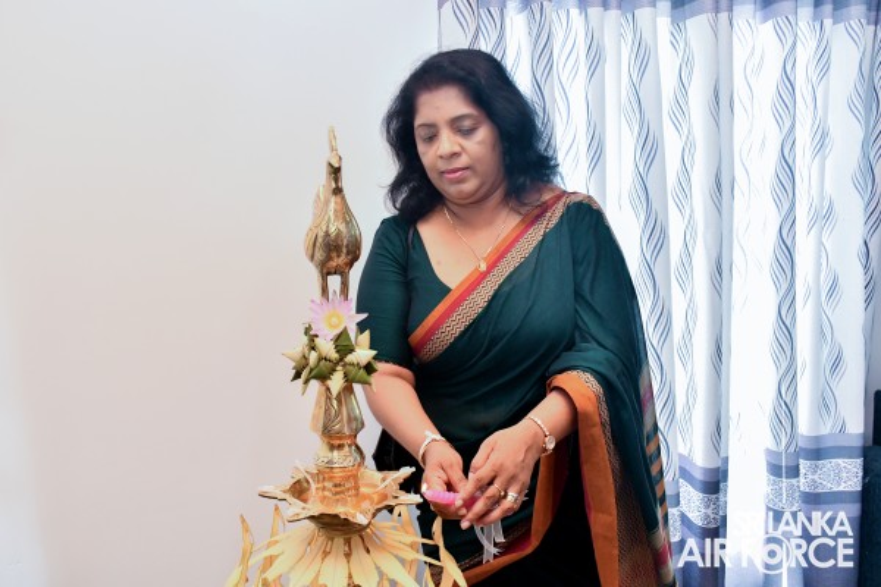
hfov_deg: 61.9
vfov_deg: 43.6
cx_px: 440
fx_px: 734
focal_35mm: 30
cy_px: 294
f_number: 7.1
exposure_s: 1/250
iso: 2500
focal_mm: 20
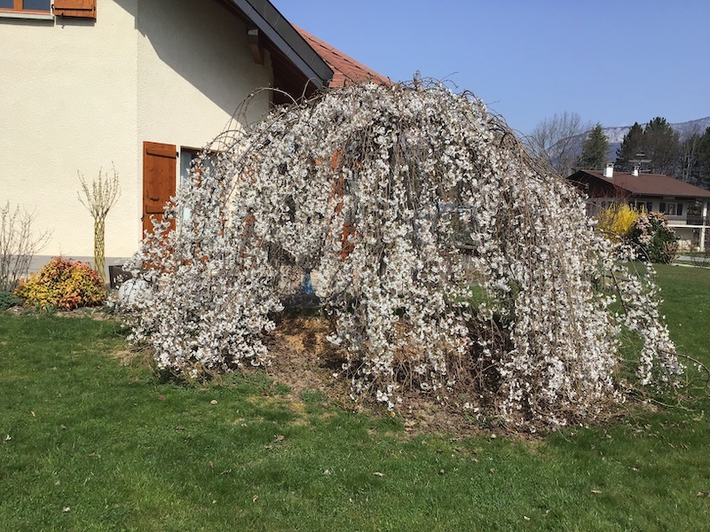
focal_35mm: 31
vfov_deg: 45.4
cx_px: 355
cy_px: 266
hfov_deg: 58.4
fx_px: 636
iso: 25
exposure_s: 1/1942
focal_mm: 3.3
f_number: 2.4
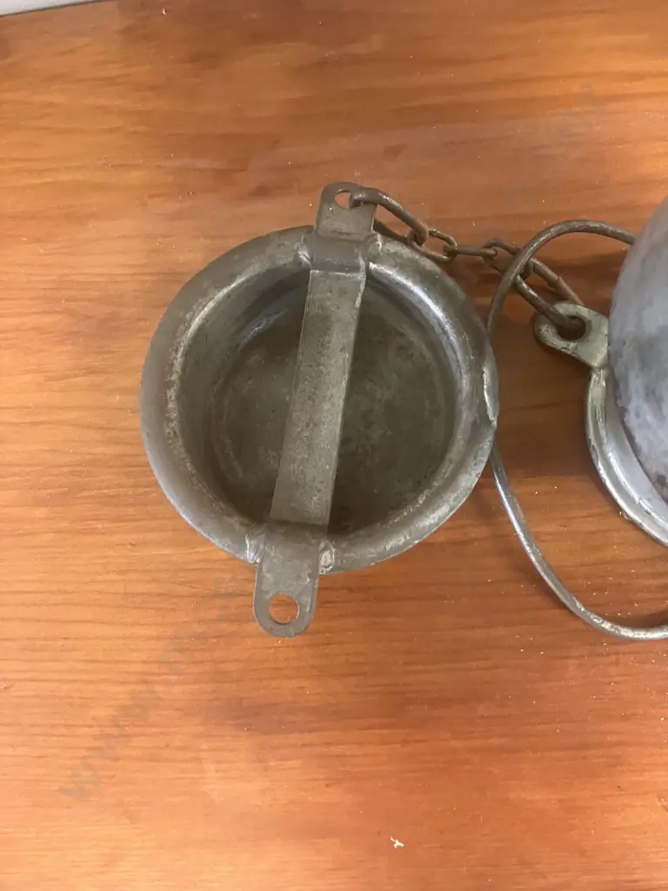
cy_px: 446
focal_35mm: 28
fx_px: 720
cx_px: 334
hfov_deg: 49.7
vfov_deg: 63.4
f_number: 1.8
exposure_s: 1/25
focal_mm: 3.99
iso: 500
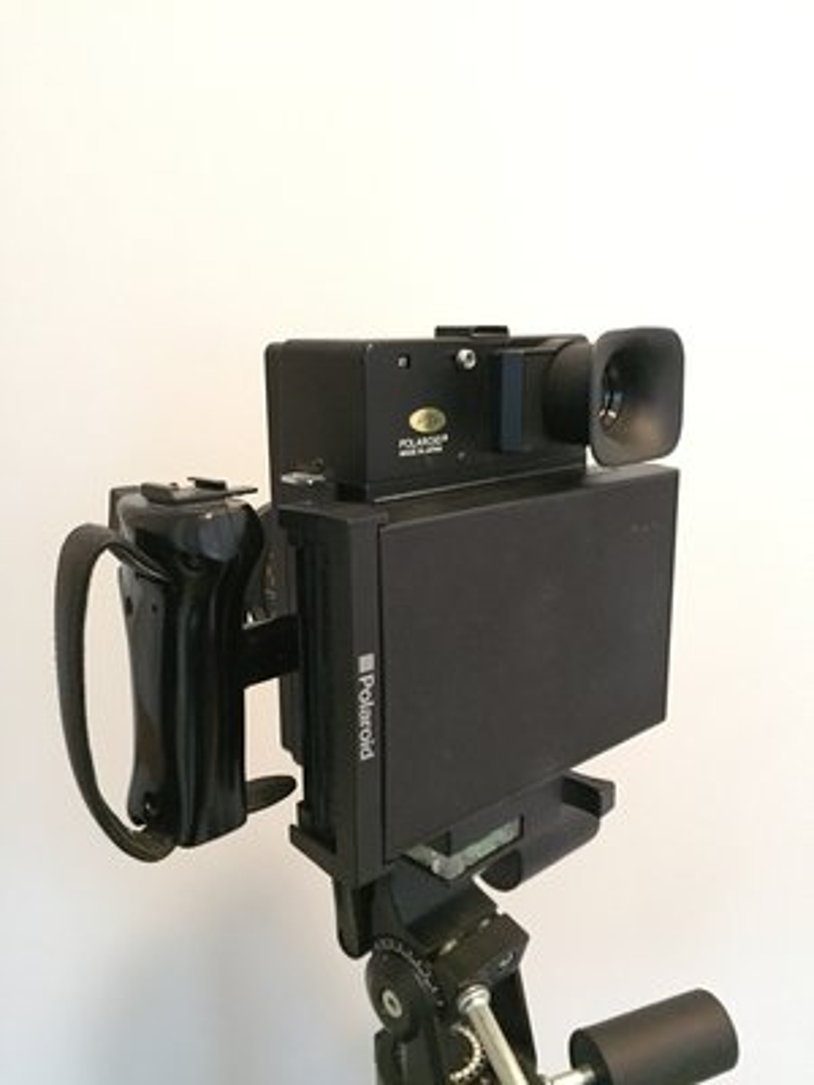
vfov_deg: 61.7
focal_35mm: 29
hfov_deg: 48.2
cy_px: 542
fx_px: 909
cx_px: 407
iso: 1000
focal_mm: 4.15
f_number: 2.2
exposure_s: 1/15
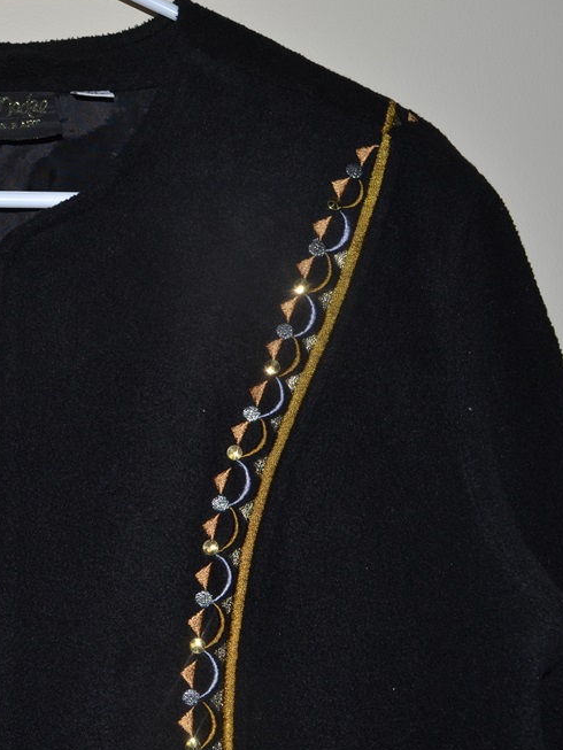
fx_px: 1149
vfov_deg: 36.2
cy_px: 375
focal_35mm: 53
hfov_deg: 26.2
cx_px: 10
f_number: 8
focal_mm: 24
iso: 100
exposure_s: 1/60
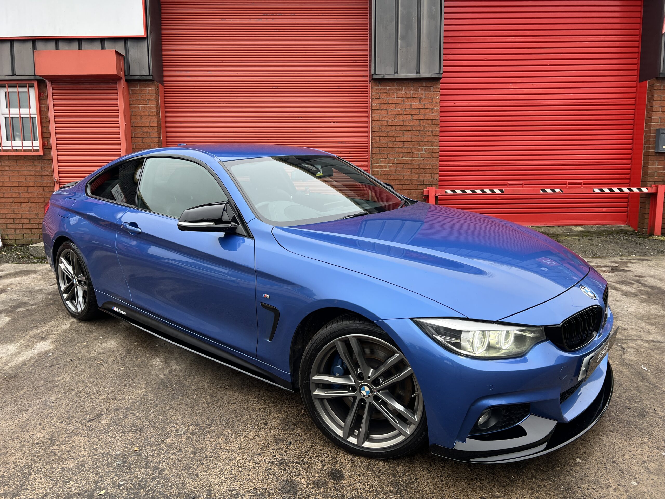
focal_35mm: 26
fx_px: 499
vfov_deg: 53.1
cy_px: 250
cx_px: 332
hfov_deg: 67.3
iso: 50
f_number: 1.5
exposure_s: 1/121
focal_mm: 5.7
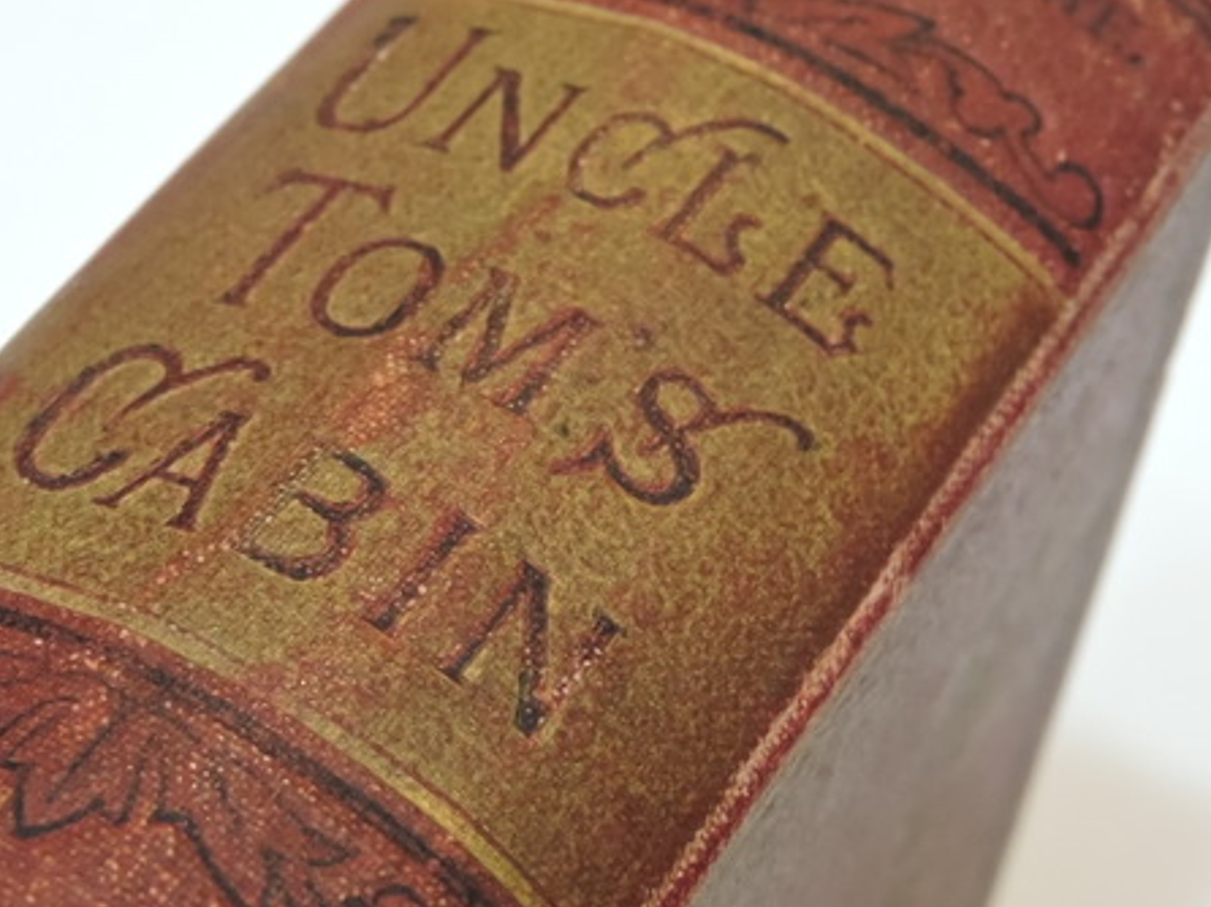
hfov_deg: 21.3
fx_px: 3217
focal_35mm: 92
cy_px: 354
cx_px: 482
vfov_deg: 16.0
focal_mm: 11.6
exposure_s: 1/50
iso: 800
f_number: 4.2
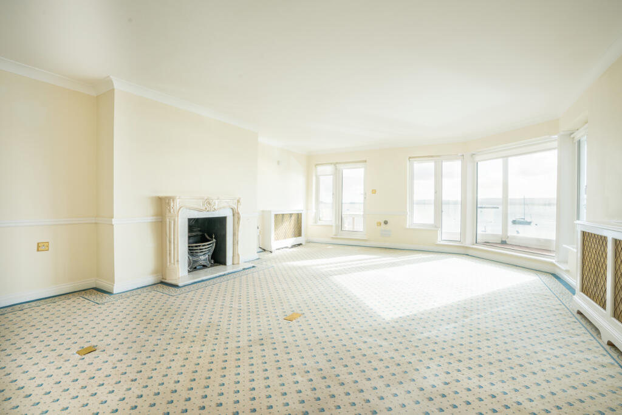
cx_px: 311
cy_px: 208
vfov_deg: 73.8
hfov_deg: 96.7
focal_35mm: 16
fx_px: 276
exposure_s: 1/250
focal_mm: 16
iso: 400
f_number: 11
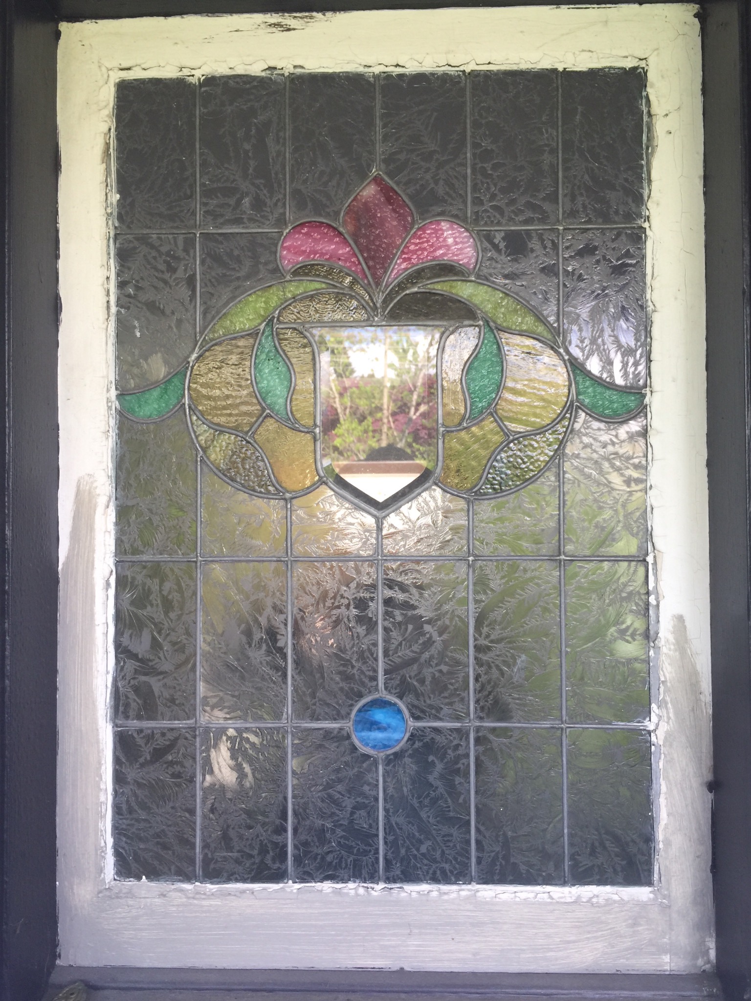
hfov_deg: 48.2
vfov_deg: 61.7
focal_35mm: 29
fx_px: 839
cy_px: 500
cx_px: 376
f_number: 2.2
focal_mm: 4.15
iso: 32
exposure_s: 1/40
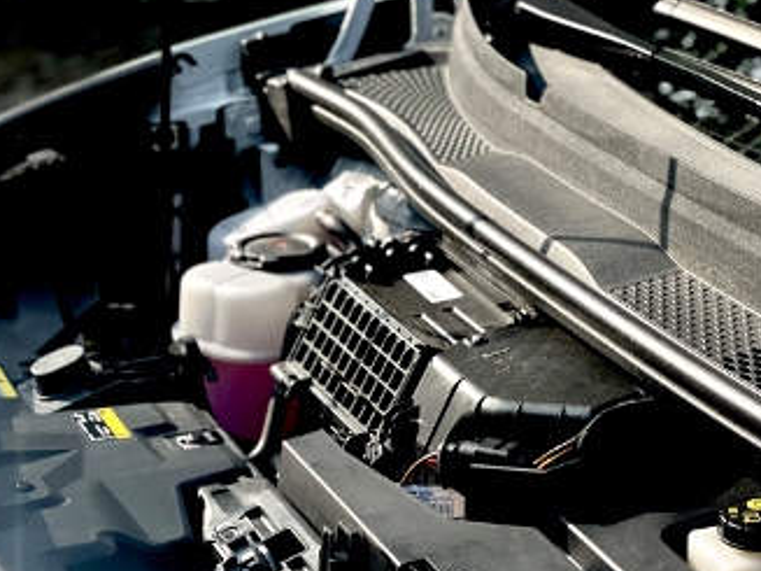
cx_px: 421
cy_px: 561
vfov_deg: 13.9
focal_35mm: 105
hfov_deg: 18.7
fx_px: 2307
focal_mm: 6
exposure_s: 1/1653
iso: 32
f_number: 2
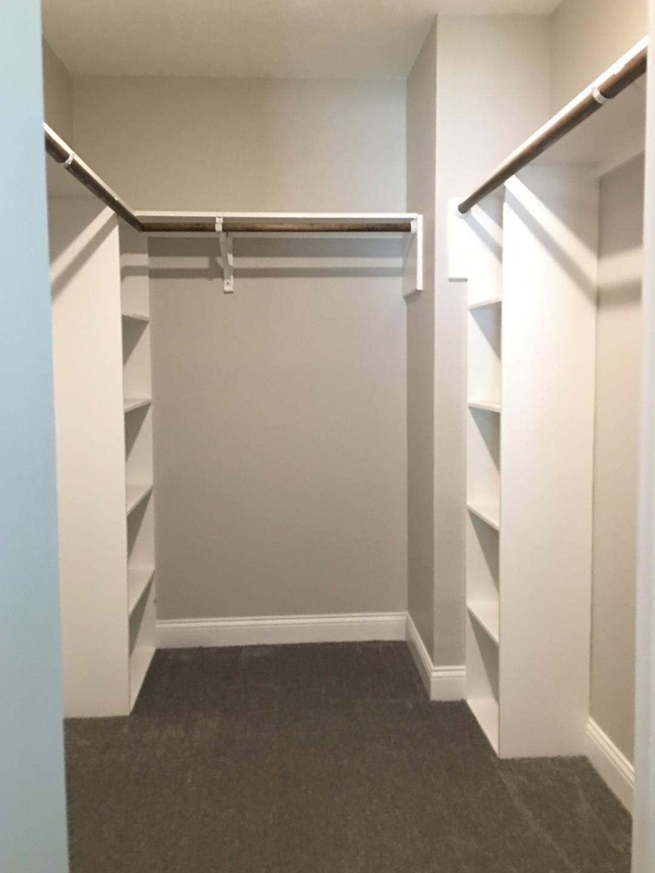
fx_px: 782
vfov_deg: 58.3
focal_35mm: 31
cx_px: 320
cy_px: 437
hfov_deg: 45.4
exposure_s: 1/8
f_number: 2.2
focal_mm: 4.15
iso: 100
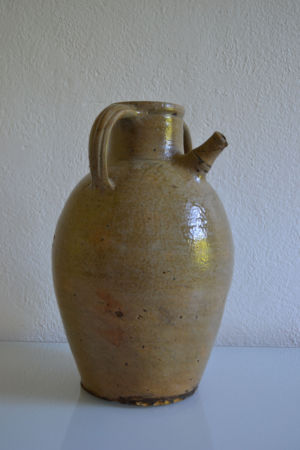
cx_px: 150
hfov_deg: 28.1
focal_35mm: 48
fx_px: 600
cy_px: 225
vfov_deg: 41.1
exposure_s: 1/20
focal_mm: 32
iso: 400
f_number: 4.8
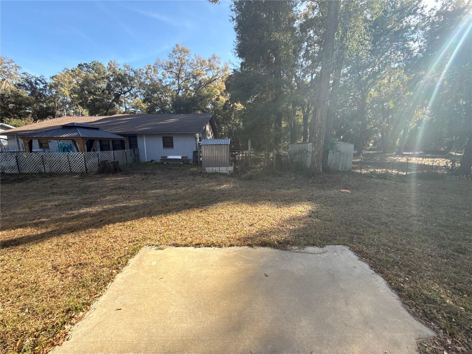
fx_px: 191
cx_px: 236
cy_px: 177
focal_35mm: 14
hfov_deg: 102.1
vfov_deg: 85.7
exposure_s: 1/363
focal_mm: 2.22
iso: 64
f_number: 2.2
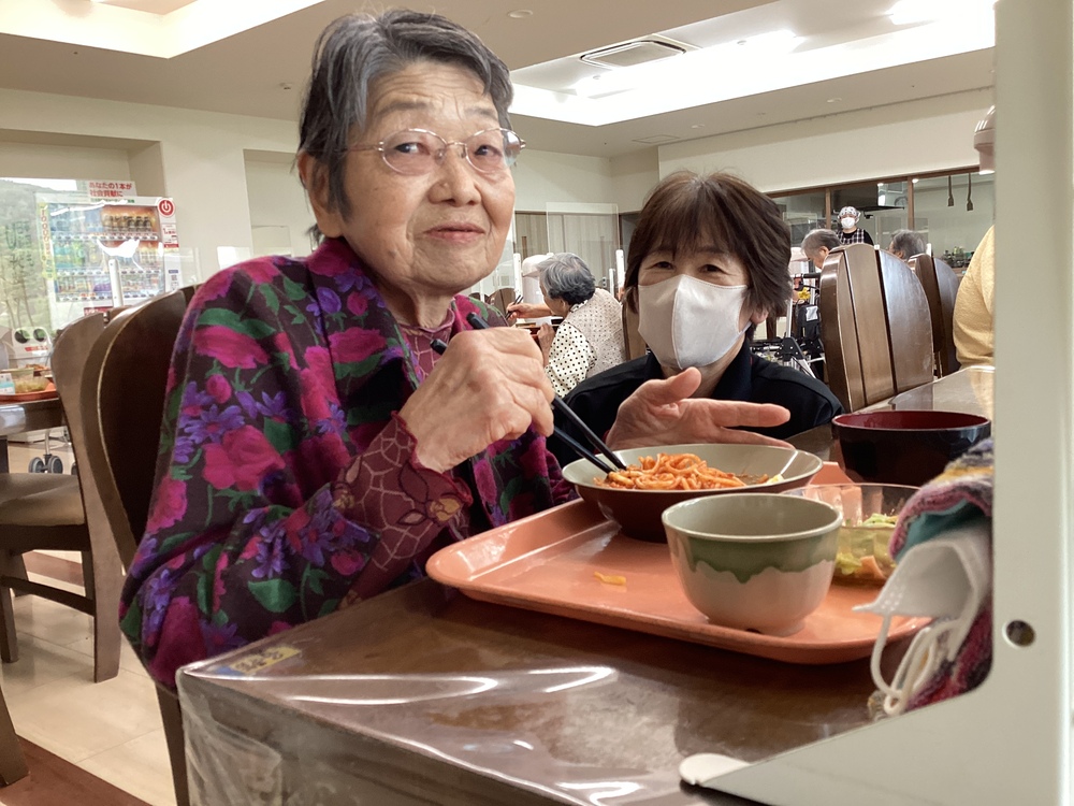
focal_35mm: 31
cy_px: 403
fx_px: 962
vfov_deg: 45.4
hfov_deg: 58.4
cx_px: 537
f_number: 2.4
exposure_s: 1/60
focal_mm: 3.3
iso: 100
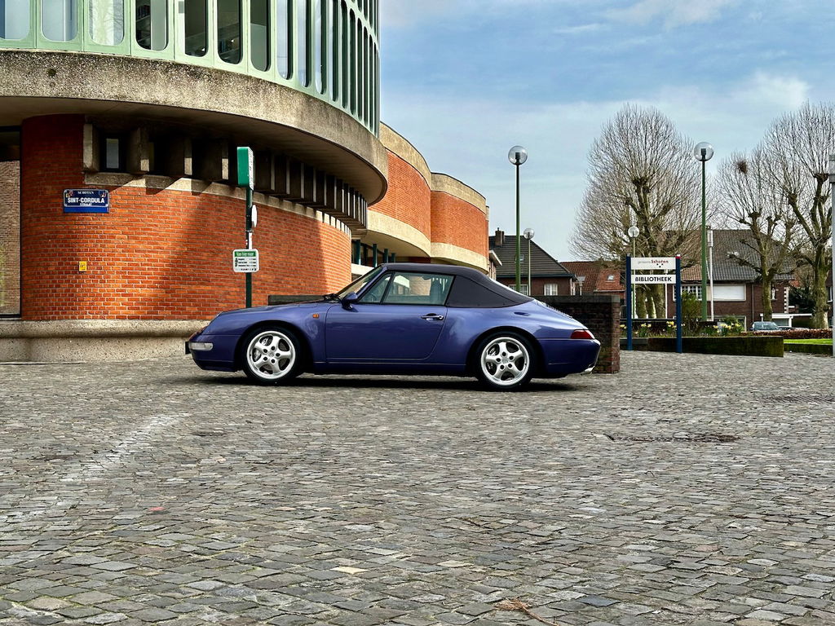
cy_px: 313
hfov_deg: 39.7
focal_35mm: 48
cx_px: 418
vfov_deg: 30.3
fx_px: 1158
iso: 64
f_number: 1.78
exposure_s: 1/2160
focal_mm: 6.86
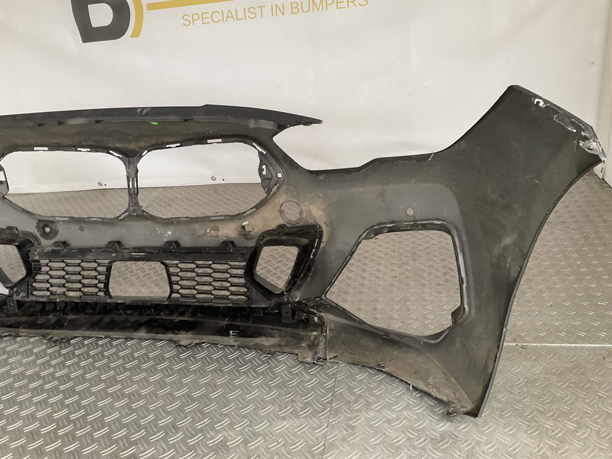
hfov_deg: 61.7
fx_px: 513
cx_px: 306
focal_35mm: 29
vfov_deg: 48.2
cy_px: 230
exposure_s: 1/50
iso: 160
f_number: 1.8
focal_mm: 3
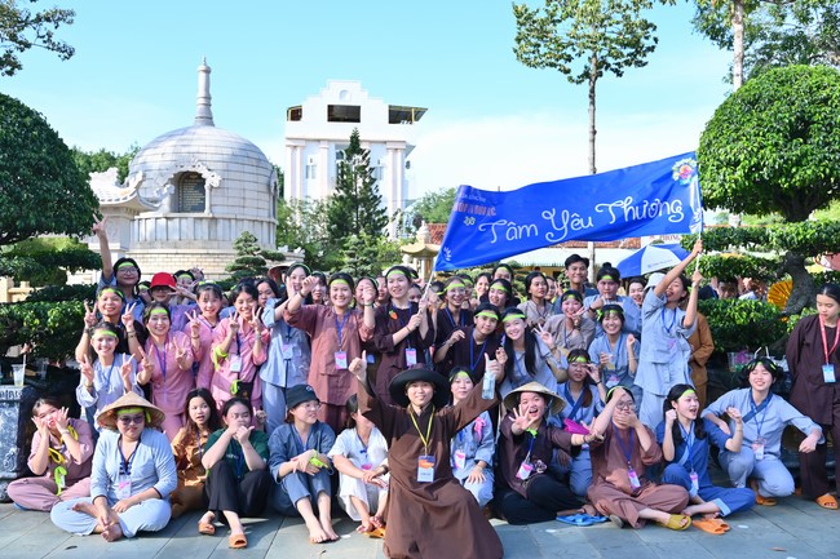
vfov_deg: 38.9
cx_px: 420
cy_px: 280
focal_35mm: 34
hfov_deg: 55.8
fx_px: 793
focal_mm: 34
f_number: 5.6
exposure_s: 1/320
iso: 200
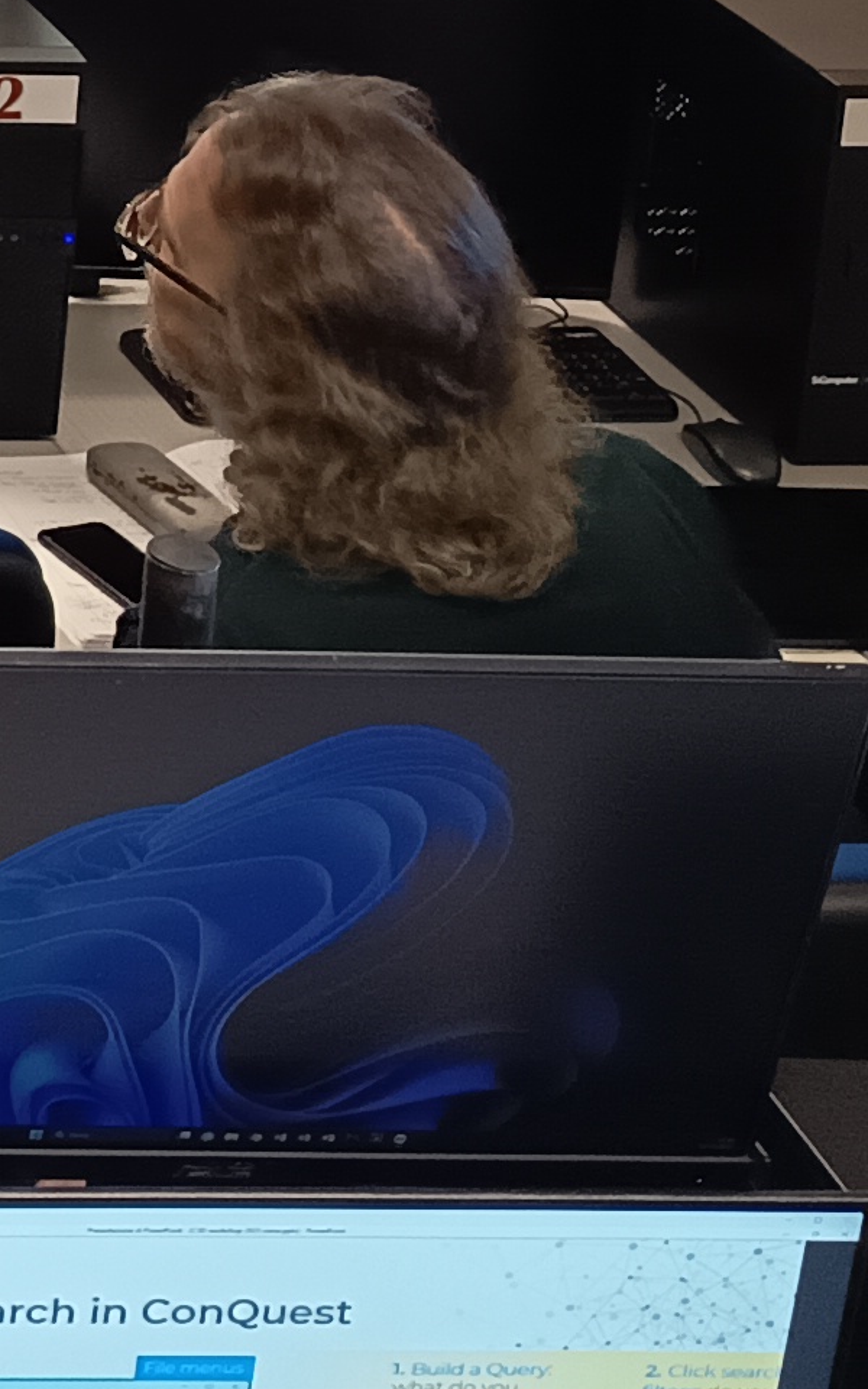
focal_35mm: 106
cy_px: -745
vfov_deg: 17.5
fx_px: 4012
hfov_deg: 10.2
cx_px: -1424
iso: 456
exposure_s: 1/50
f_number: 1.7
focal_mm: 5.27
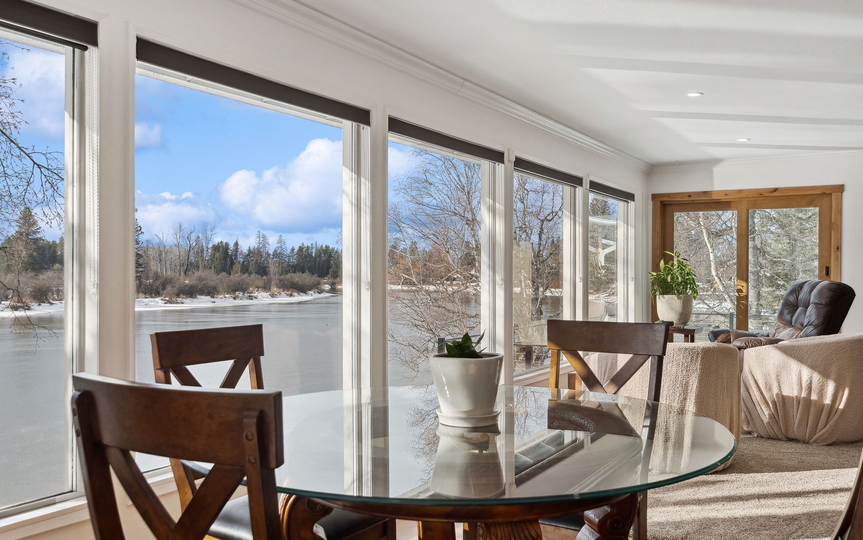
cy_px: 261
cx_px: 432
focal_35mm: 33
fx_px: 776
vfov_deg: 38.3
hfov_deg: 58.1
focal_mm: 20
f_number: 6.3
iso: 200
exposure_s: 1/640
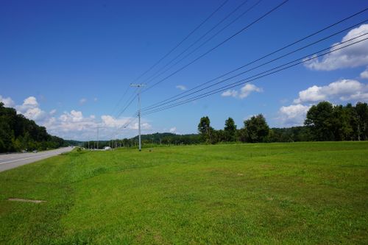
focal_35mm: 24
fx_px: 245
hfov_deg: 73.8
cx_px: 184
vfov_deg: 53.1
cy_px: 122
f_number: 10
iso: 100
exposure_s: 1/250
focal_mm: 16
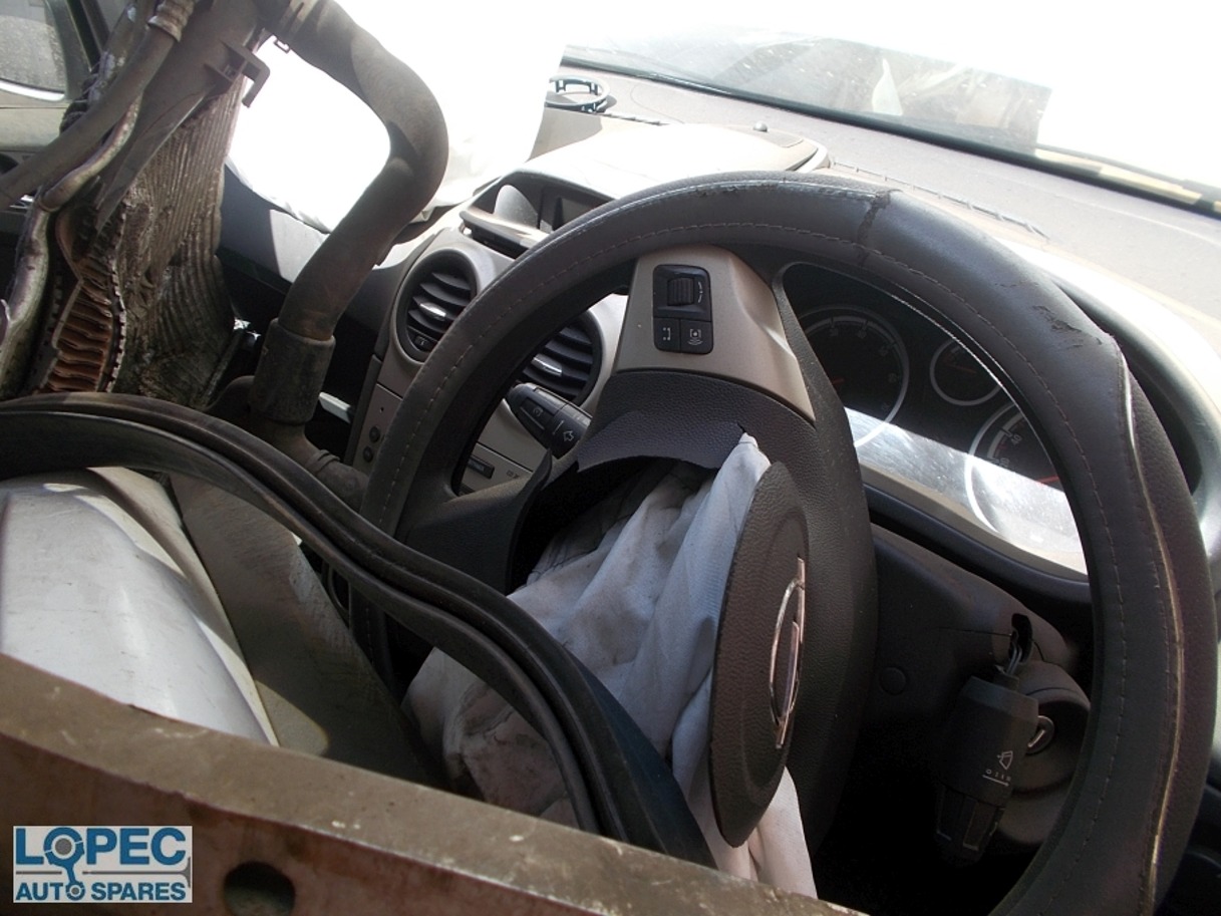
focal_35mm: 26
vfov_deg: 53.1
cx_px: 610
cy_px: 458
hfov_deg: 67.3
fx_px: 917
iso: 80
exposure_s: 1/100
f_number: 3.2
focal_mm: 4.6
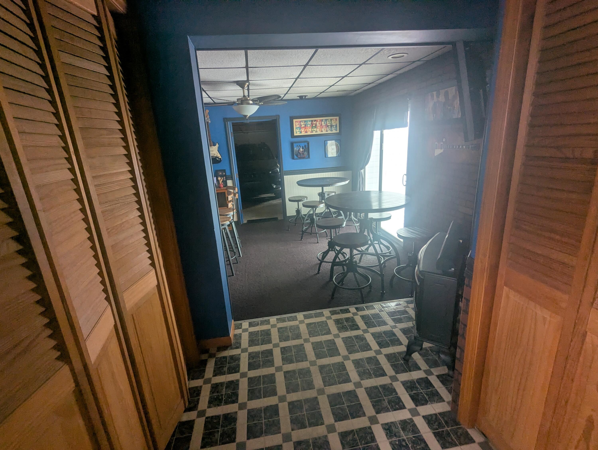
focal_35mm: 16
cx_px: 299
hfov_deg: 94.4
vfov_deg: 78.2
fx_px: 277
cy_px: 225
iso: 119
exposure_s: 1/33.4
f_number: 2.2
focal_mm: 2.35
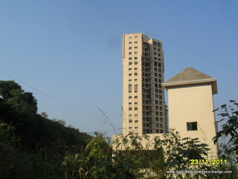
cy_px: 90
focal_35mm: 37
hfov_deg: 50.1
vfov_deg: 38.7
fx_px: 254
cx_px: 119
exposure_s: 1/1000
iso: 100
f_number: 4
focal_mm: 6.6
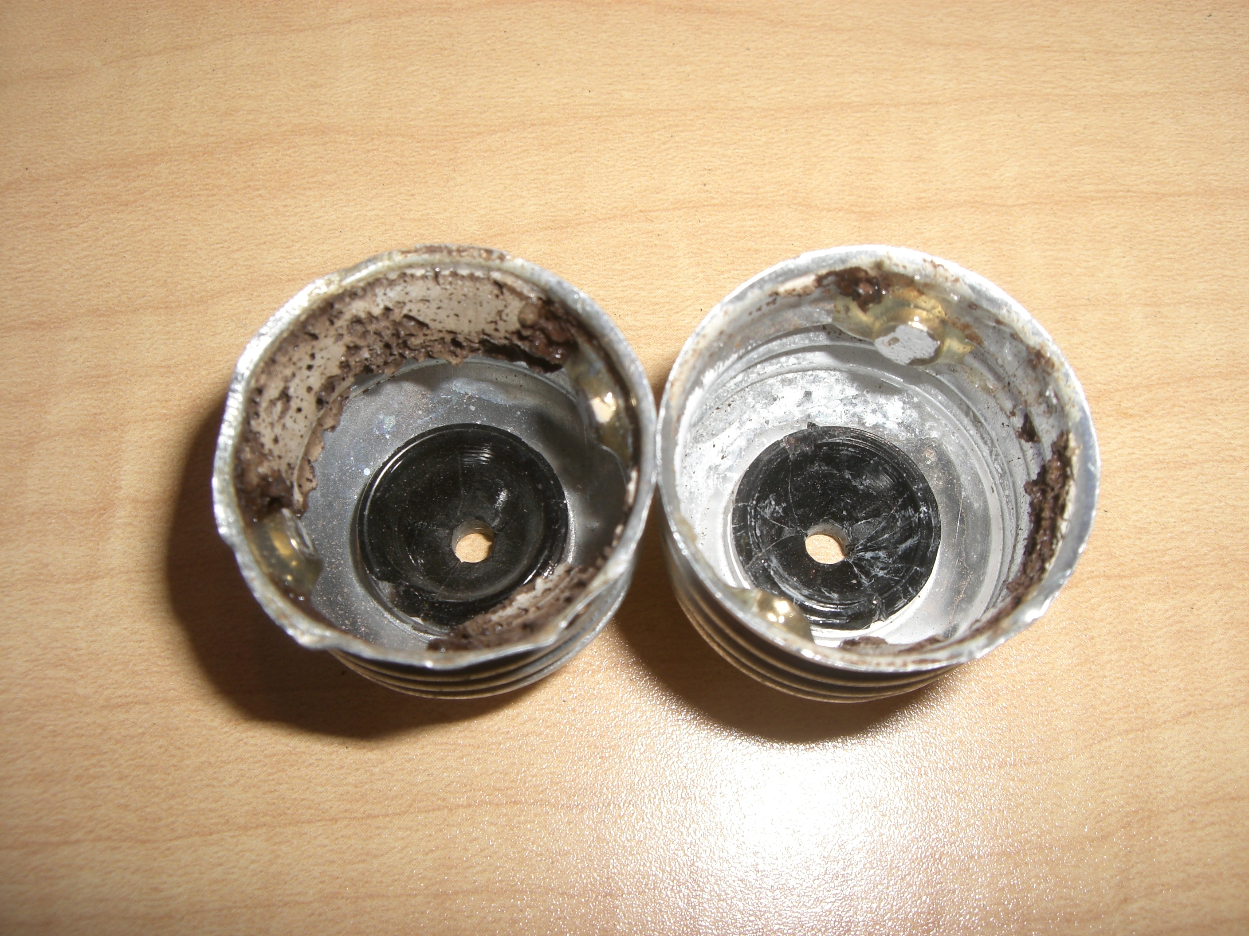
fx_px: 1371
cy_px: 468
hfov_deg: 49.0
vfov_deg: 37.7
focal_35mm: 38
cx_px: 624
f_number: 4.3
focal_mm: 6.2
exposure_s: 1/60
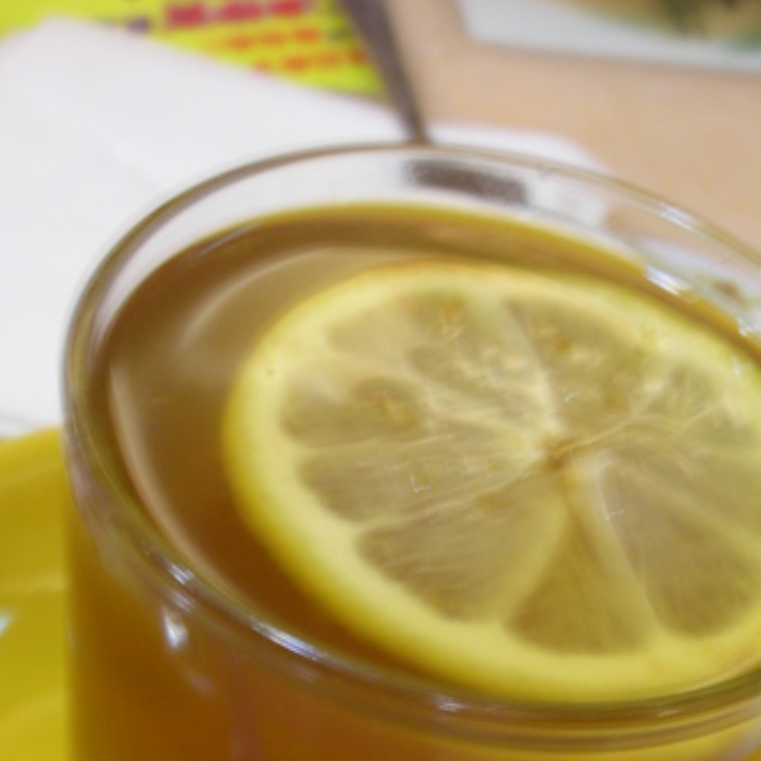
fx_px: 2114
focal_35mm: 85
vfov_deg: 20.1
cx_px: 437
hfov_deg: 20.4
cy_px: 651
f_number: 3.7
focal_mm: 8.8
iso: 86
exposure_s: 1/3.9
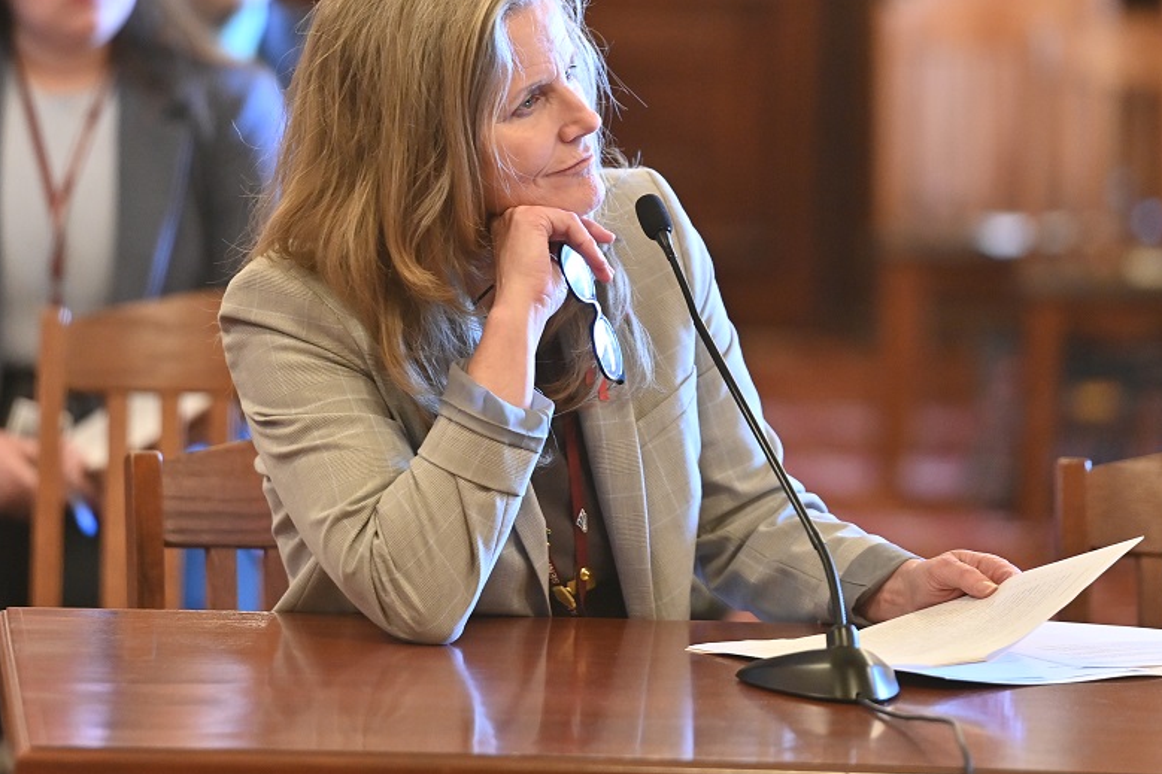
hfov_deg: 6.7
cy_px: 191
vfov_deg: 4.5
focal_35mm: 308
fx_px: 9939
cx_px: 546
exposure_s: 1/160
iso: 3200
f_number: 2.8
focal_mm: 200
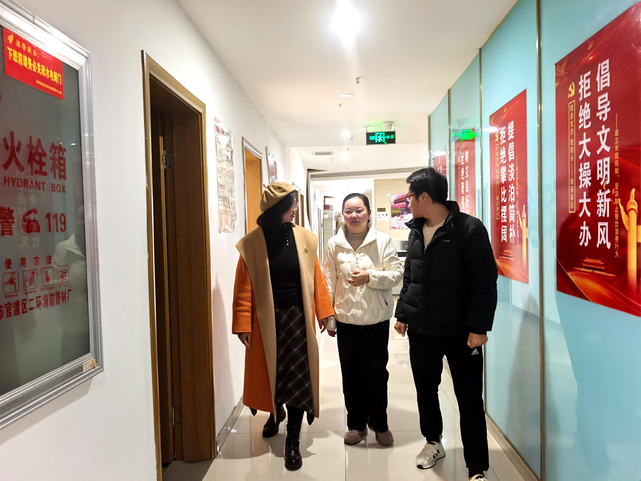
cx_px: 320
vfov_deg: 51.4
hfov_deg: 65.3
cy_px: 240
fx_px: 500
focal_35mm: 27
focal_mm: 6.98
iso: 1250
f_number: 1.4
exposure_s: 1/100
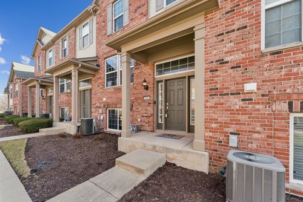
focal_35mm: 14
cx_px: 152
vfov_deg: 81.3
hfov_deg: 104.2
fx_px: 118
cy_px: 101
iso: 400
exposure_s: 1/30
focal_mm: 14
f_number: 13
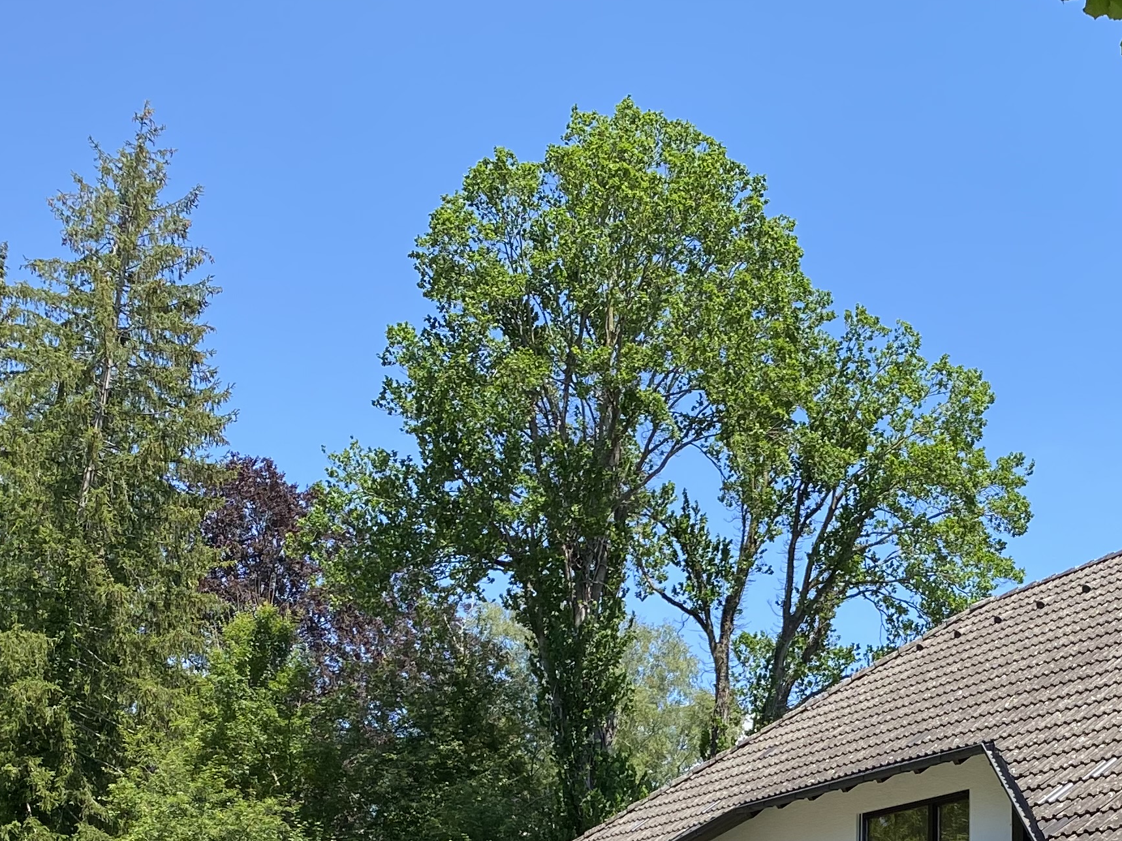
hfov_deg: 30.9
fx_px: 1977
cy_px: 863
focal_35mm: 61
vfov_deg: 23.0
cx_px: 896
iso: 32
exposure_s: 1/1114
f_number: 1.8
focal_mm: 4.25
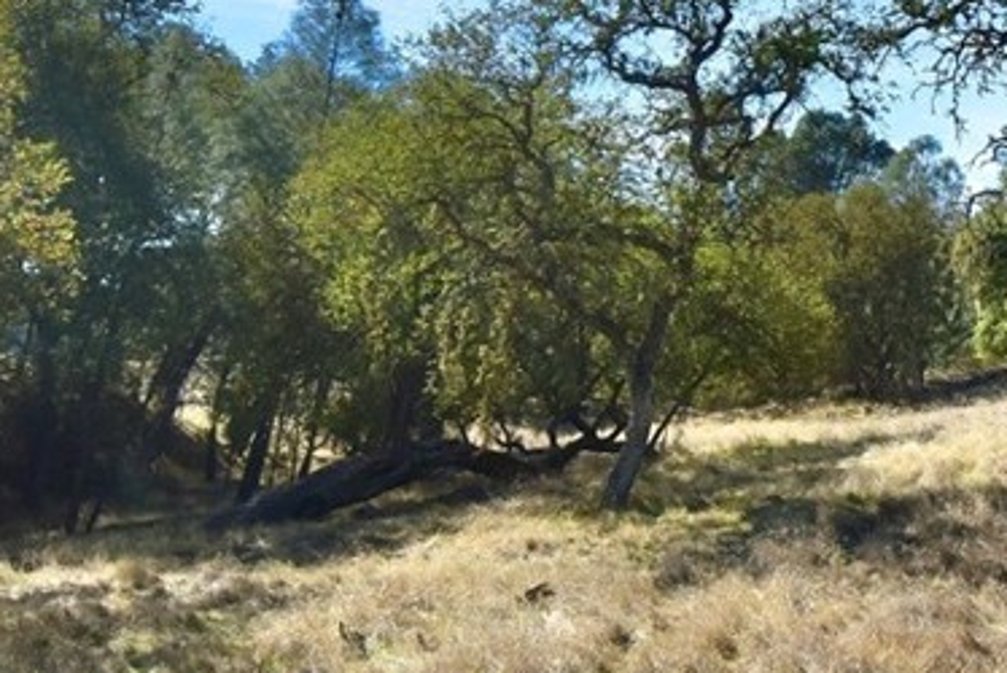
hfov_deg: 34.5
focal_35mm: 53
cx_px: 964
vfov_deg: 25.2
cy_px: 209
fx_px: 1494
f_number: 11
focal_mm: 13
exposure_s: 1/500
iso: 400
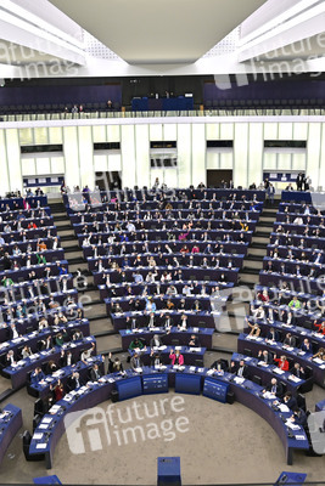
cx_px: 162
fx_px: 352
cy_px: 243
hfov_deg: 49.6
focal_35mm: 26
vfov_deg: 69.4
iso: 1250
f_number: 4
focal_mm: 26
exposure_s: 1/320
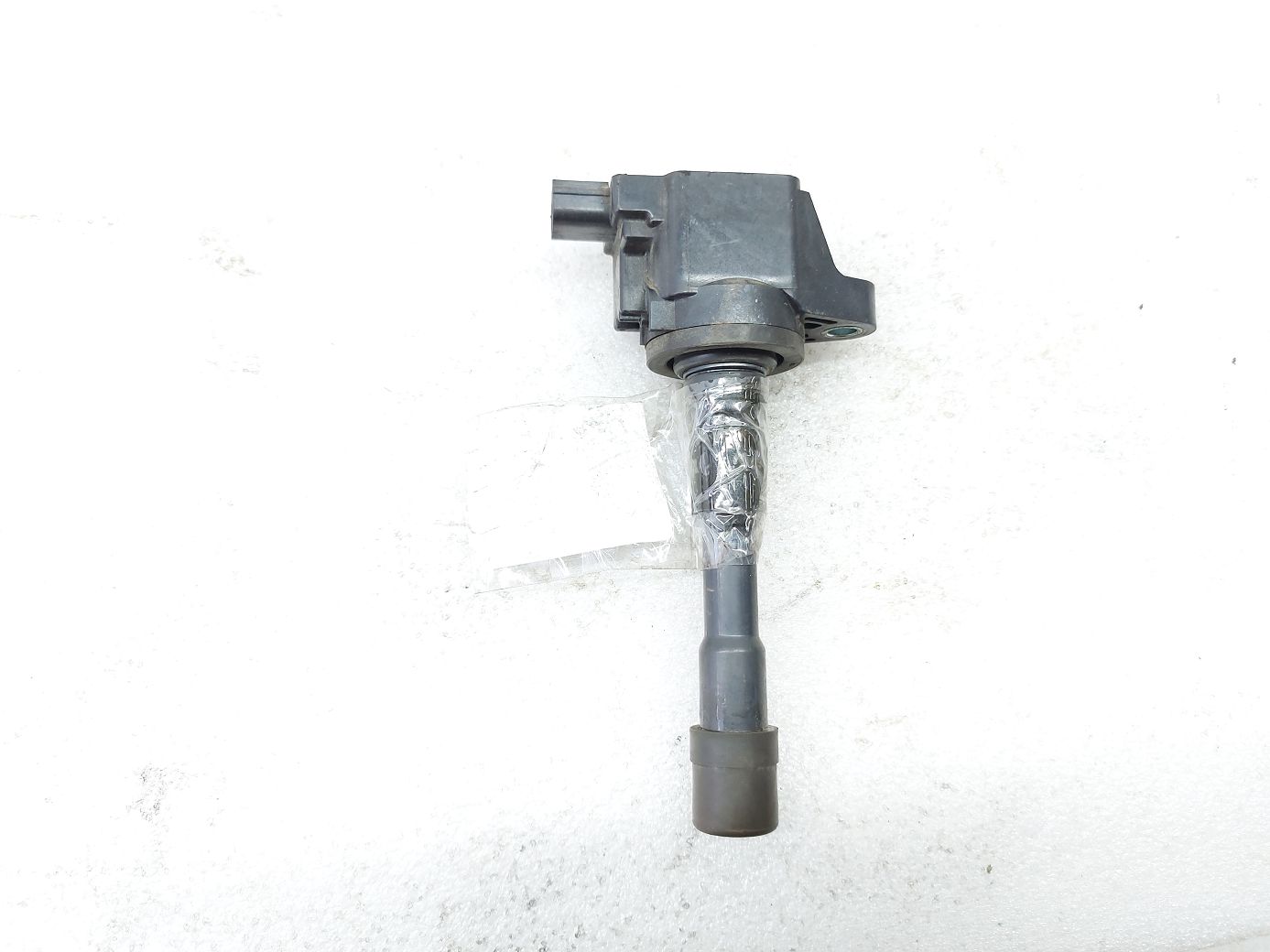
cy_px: 476
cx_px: 635
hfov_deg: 71.6
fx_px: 880
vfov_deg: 56.8
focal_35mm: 24
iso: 160
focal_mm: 5.23
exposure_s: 1/50
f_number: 1.8
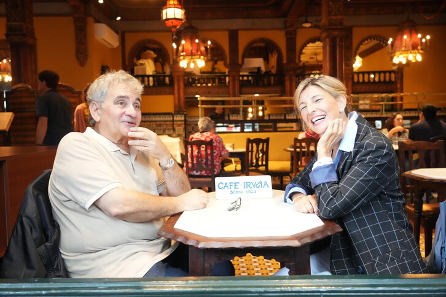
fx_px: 372
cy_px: 148
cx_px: 223
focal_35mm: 30
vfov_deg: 43.6
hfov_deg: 61.9
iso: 12800
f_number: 4
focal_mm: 30
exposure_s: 1/500
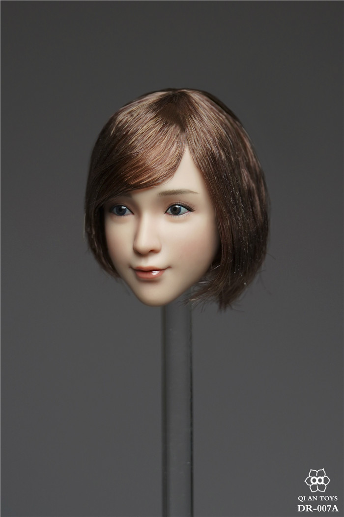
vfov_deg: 23.4
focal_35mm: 87
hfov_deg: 15.7
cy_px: 258
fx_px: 1247
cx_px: 172
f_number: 5.6
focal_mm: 58
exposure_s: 1/80
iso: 250
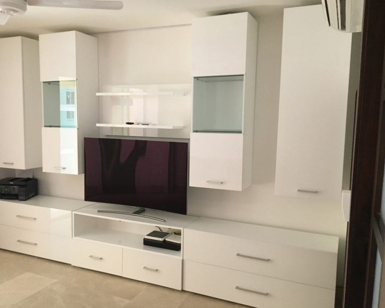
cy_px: 155
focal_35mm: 31
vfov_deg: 47.1
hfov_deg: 57.2
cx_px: 181
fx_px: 353
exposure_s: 1/30
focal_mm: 4.15
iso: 160
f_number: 2.2
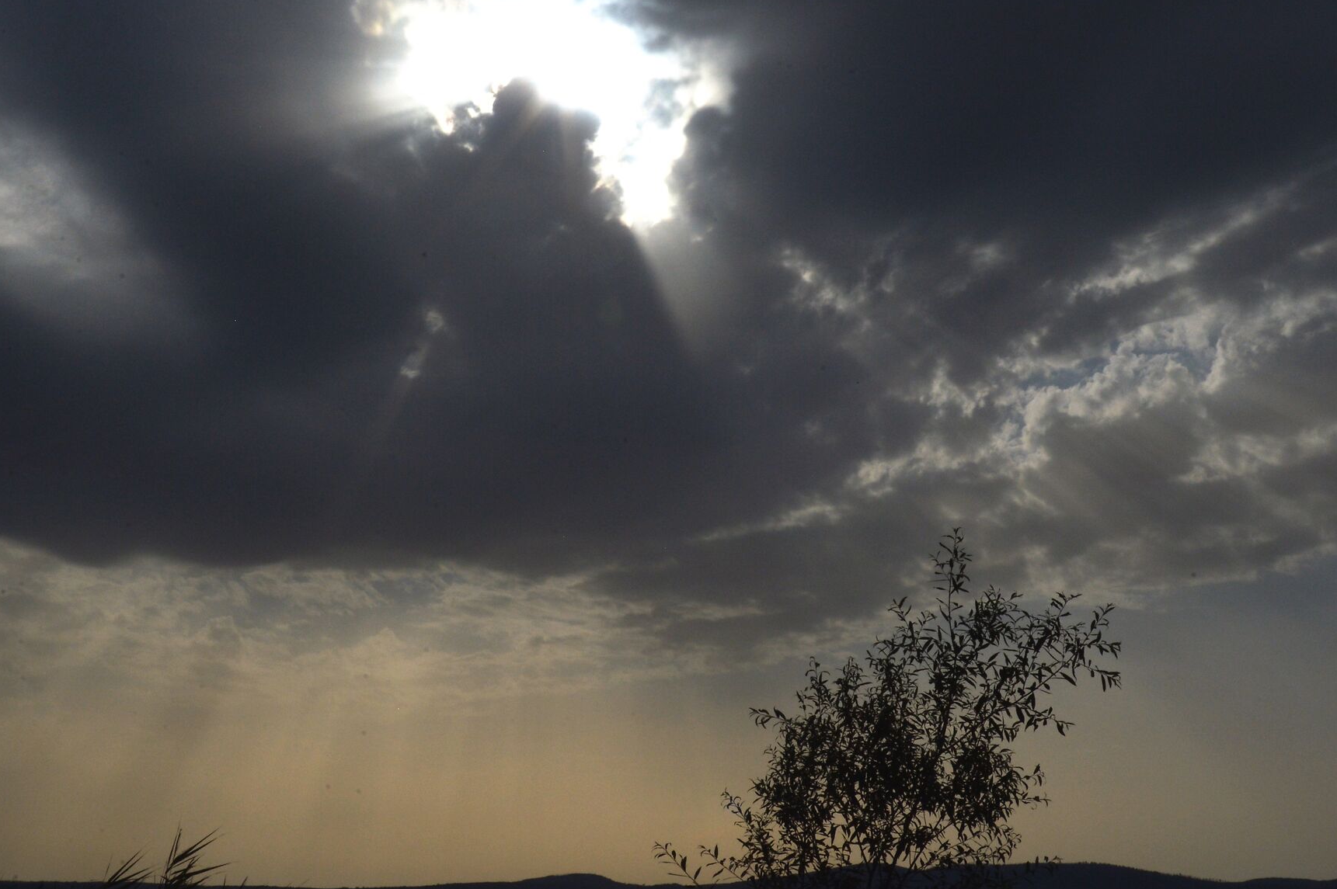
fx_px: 1967
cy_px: 440
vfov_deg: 25.5
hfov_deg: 37.5
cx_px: 655
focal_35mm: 53
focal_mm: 38
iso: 800
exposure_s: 1/2500
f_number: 22
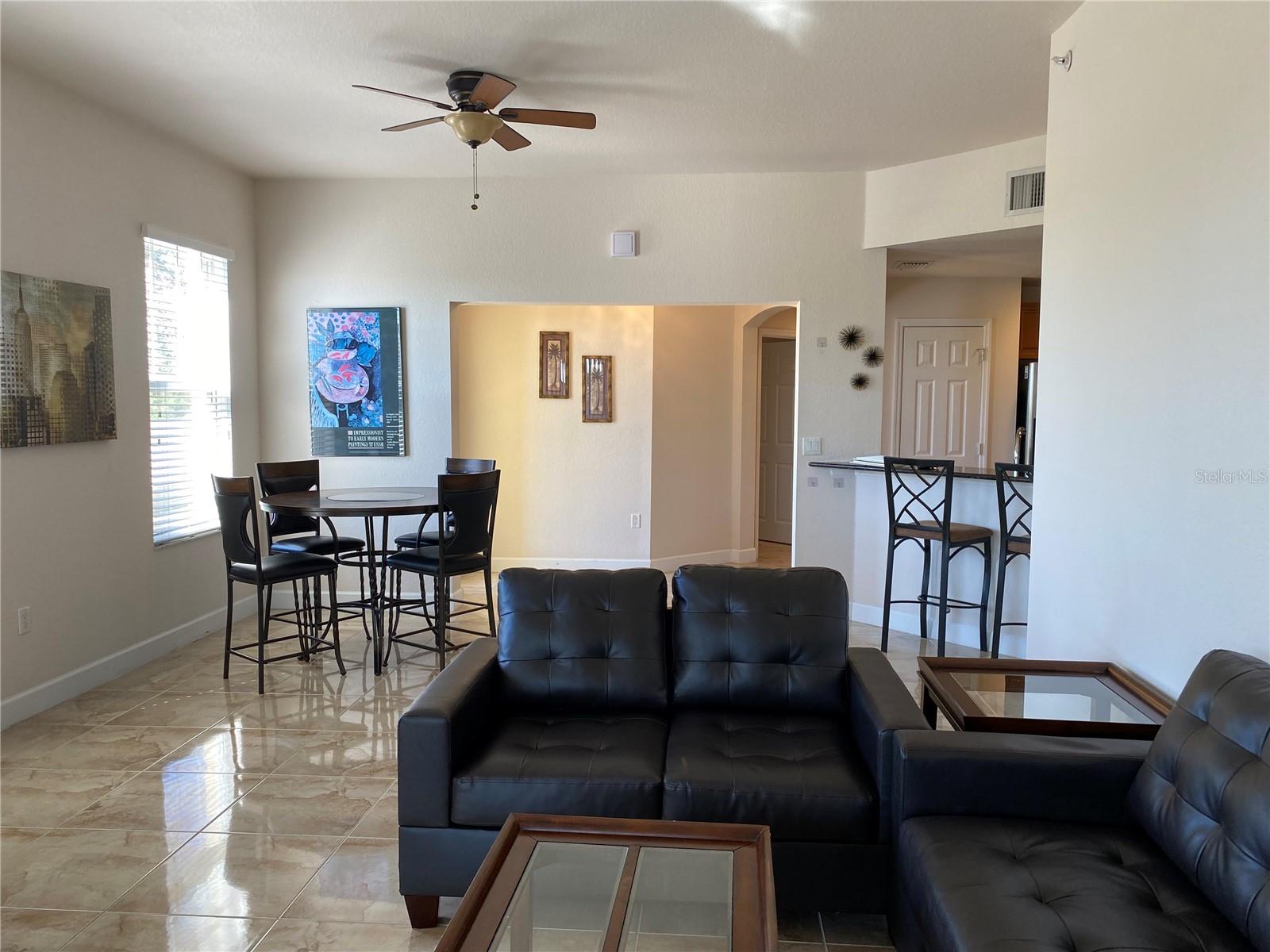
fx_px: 954
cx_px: 635
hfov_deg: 67.3
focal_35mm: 26
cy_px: 476
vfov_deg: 53.1
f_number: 1.8
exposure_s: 1/120
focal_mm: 4.25
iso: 64
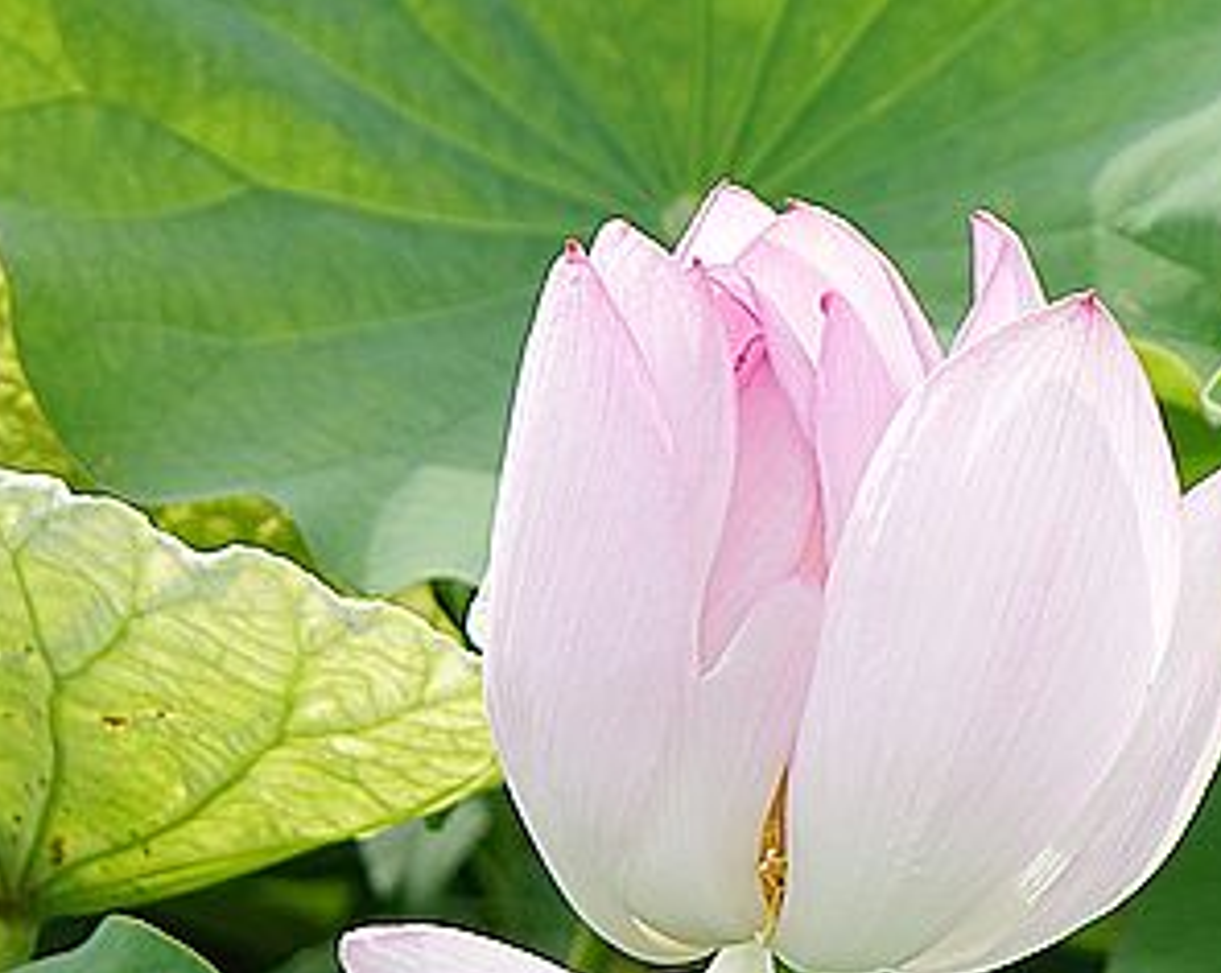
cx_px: 1283
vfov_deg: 3.0
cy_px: 695
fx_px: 18333
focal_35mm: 508
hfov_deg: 3.8
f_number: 4
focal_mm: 73.3
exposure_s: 1/400
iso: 100
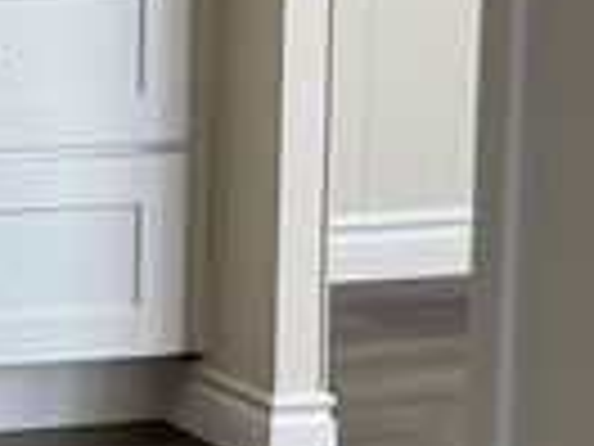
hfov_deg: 7.9
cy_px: -423
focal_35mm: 186
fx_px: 3192
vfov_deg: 7.7
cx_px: -1598
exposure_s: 1/167
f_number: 1.78
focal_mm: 6.76
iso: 64
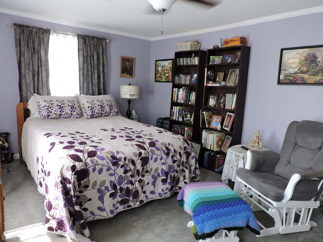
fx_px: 224
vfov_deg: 56.8
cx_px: 162
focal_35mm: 24
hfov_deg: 71.6
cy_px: 121
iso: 180
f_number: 3
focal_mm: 4.3
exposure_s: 1/30
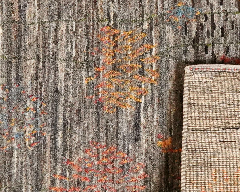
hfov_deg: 59.9
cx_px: 146
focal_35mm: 29
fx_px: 206
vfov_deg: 50.0
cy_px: 97
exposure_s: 1/15
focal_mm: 25
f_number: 13
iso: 6400
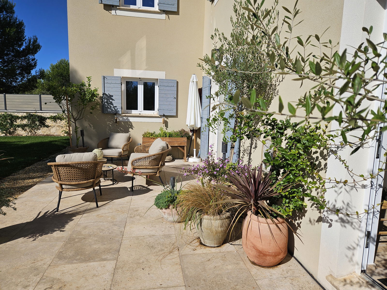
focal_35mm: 23
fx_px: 257
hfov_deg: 73.9
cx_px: 194
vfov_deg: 58.9
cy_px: 145
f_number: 1.8
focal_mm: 5.4
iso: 25
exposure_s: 1/4291
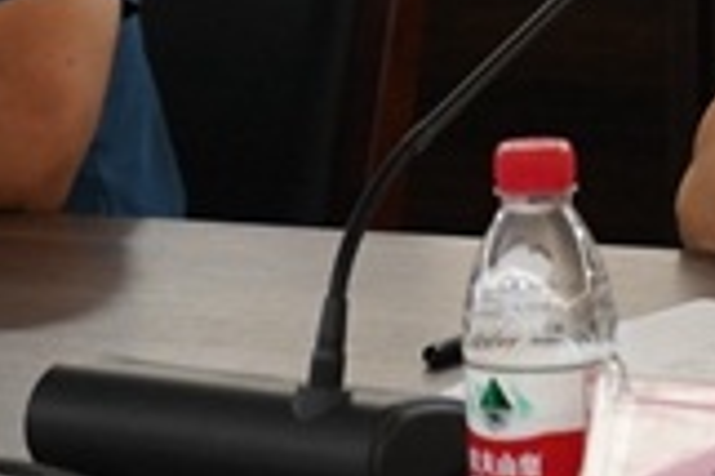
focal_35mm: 244
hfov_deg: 8.3
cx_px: 1061
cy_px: -329
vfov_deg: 5.5
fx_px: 4841
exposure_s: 1/80
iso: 4000
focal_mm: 70
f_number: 5.6
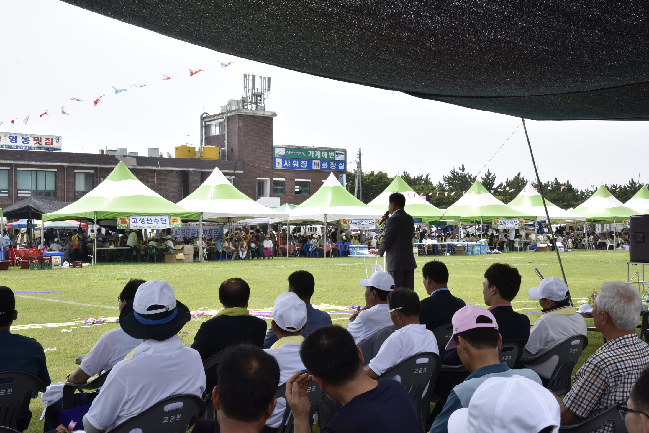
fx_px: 866
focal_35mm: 48
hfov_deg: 41.1
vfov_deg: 28.1
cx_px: 324
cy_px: 216
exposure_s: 1/125
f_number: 22
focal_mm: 48
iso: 640
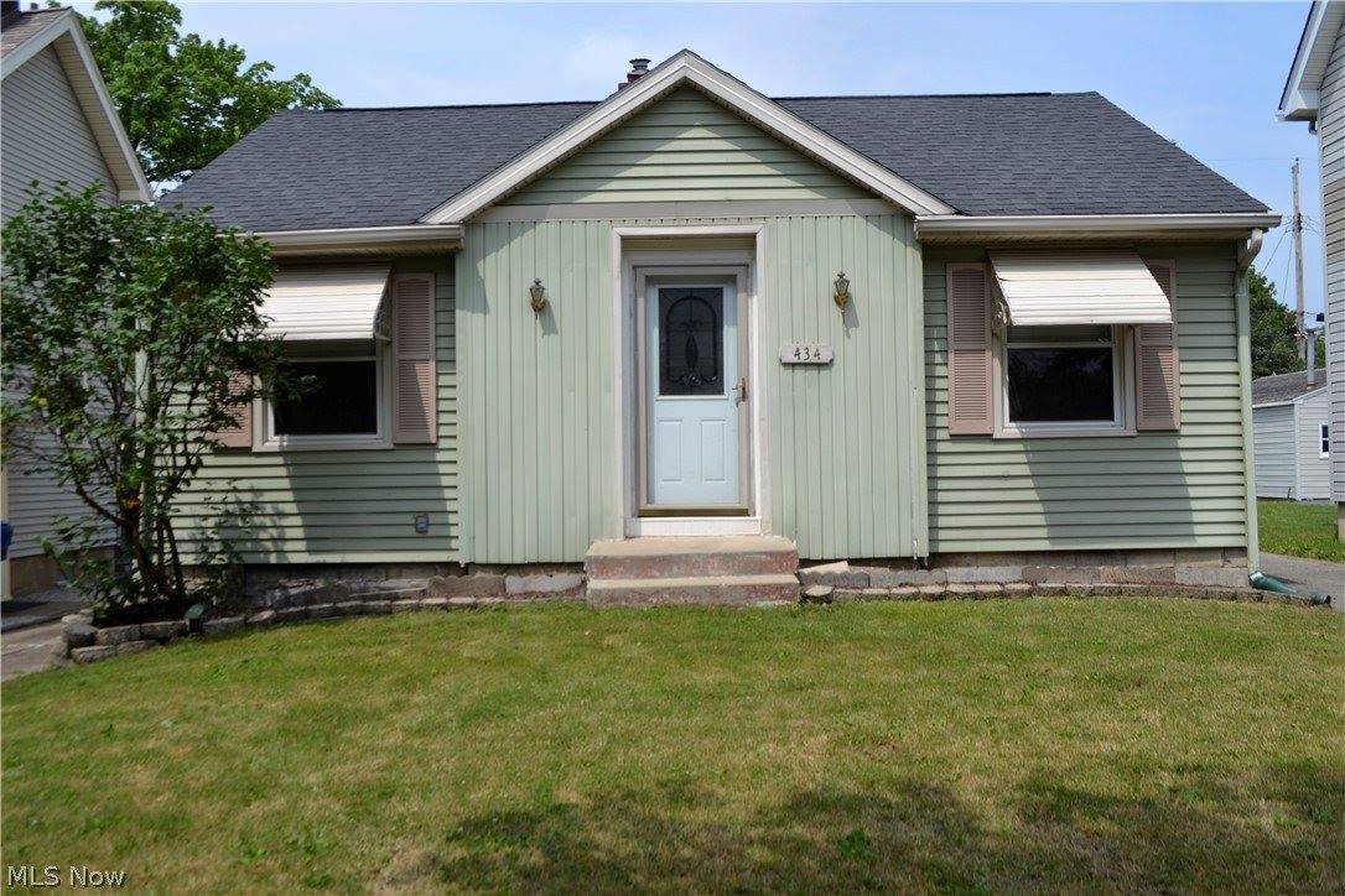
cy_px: 448
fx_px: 1233
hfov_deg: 57.2
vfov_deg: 40.0
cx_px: 672
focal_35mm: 33
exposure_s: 1/250
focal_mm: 22
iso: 100
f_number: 8
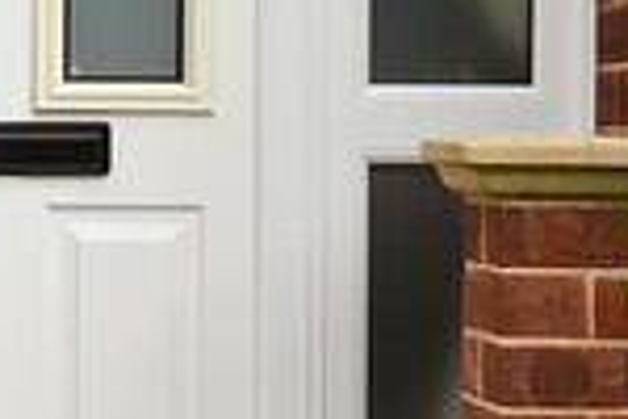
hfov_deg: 13.2
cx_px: 8
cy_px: 174
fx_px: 2676
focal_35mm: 153
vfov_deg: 8.9
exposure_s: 1/250
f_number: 8
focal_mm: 15
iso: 100
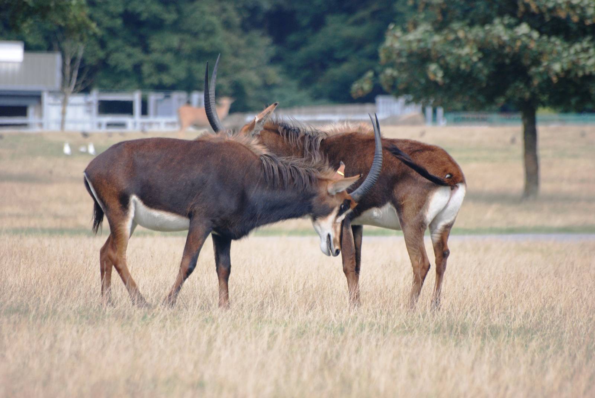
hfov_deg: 4.6
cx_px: 298
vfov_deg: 3.1
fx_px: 7446
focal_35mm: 450
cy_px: 199
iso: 400
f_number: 5.6
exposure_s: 1/640
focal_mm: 300
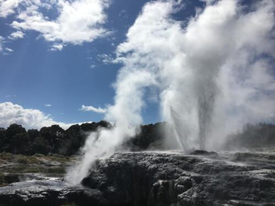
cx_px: 138
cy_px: 103
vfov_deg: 48.2
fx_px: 230
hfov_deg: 61.7
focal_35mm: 29
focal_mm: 4.15
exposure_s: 1/5917
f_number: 2.2
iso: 25
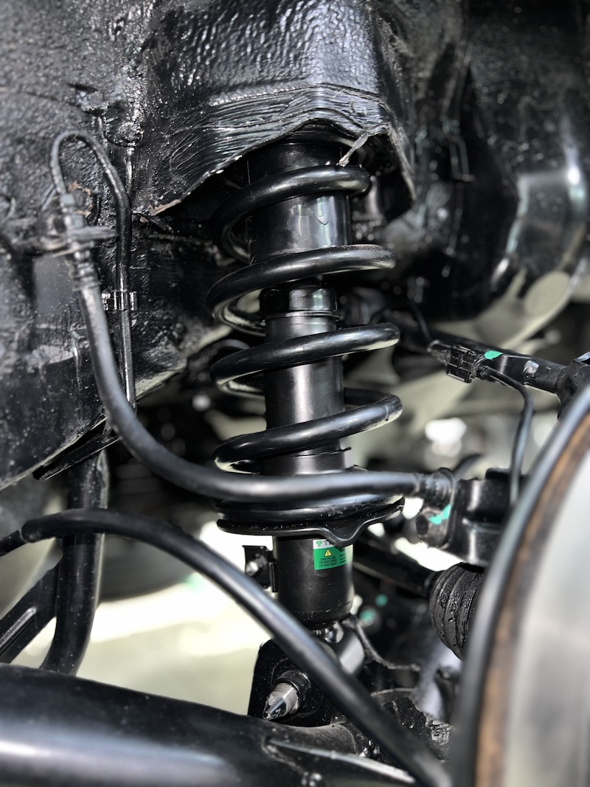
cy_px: 394
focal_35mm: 26
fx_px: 591
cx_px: 295
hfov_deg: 53.1
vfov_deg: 67.3
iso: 50
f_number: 1.5
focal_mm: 5.7
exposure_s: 1/4
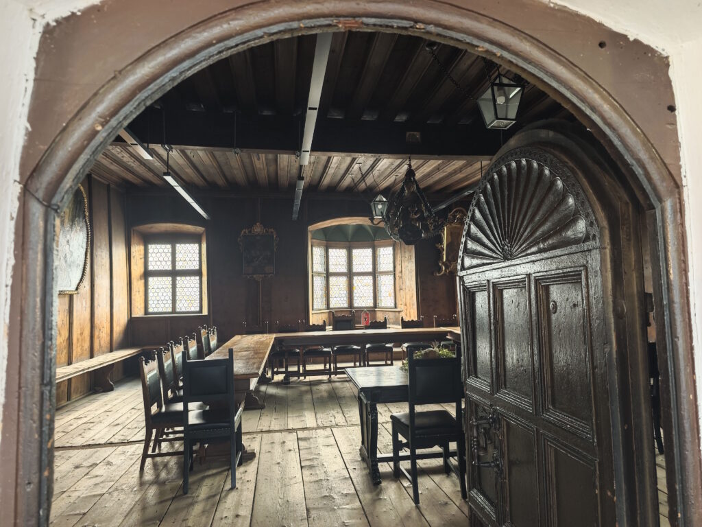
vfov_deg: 58.9
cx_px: 351
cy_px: 264
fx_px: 466
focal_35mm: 23
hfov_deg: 73.9
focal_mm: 8.72
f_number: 1.63
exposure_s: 1/27.5
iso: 640
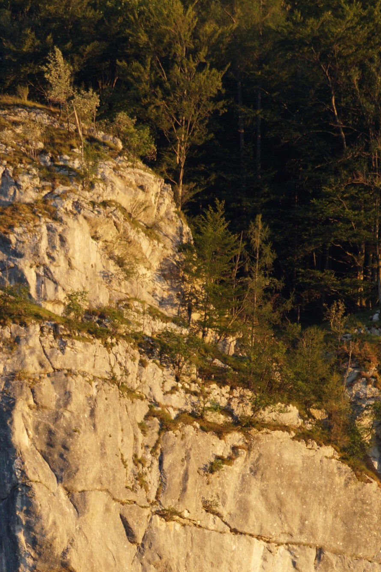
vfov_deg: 3.6
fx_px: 9148
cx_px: 56
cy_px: 511
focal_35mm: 576
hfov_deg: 2.4
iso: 320
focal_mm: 200
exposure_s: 1/320
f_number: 5.6
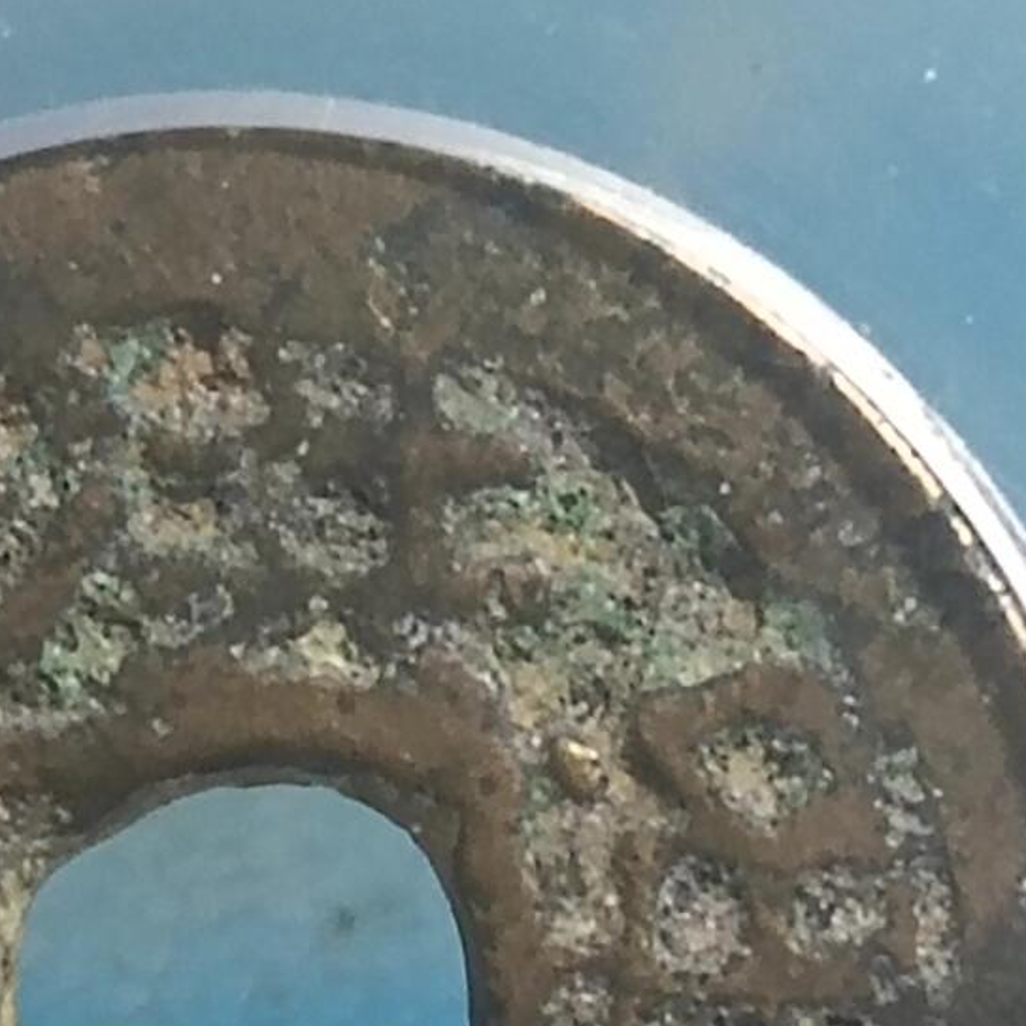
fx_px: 6975
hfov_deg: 8.4
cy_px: 1177
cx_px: 108
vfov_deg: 8.3
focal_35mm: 208
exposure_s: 1/33.3
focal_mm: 3.98
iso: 320
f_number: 1.8
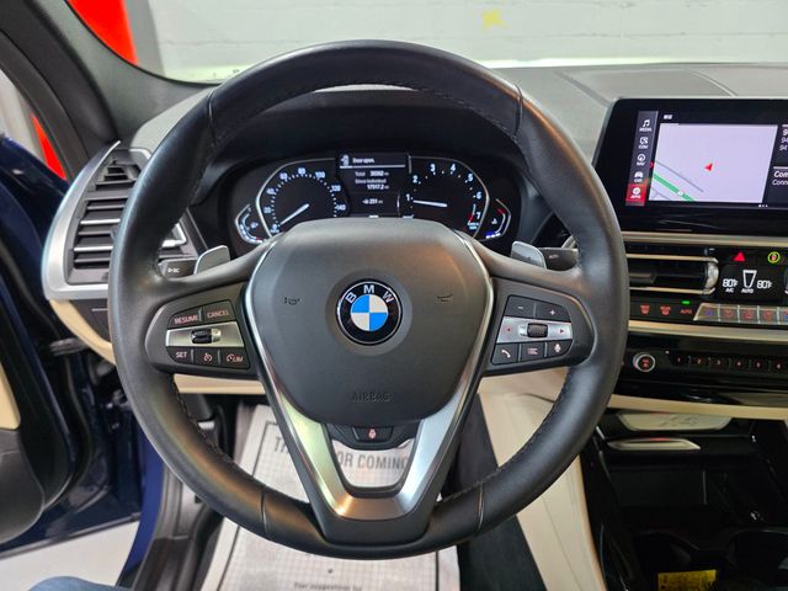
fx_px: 524
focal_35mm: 23
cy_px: 296
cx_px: 394
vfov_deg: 58.9
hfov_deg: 73.9
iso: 500
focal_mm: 6.3
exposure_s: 1/120
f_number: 1.7
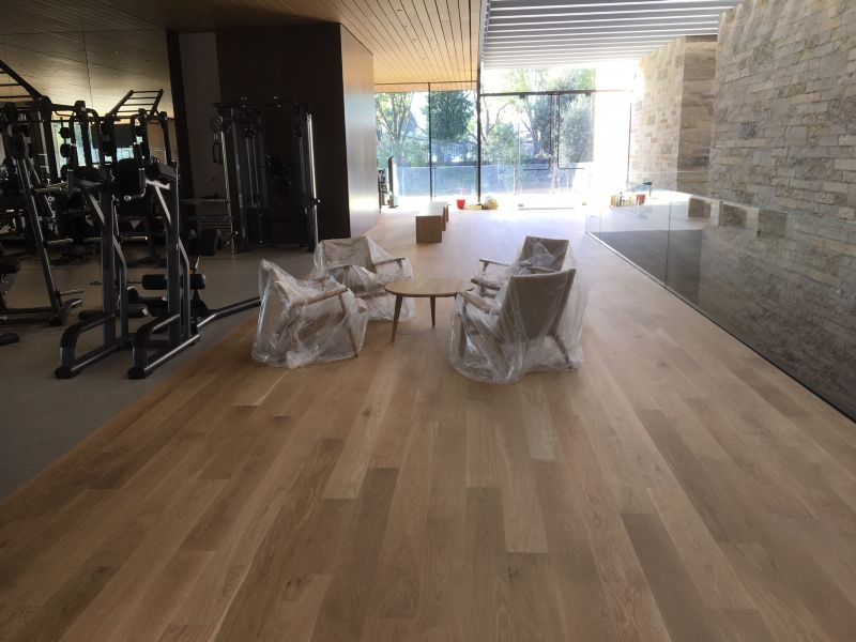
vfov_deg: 48.2
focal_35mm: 29
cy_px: 321
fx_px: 717
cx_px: 428
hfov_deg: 61.7
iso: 25
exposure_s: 1/60
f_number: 2.2
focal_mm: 4.15
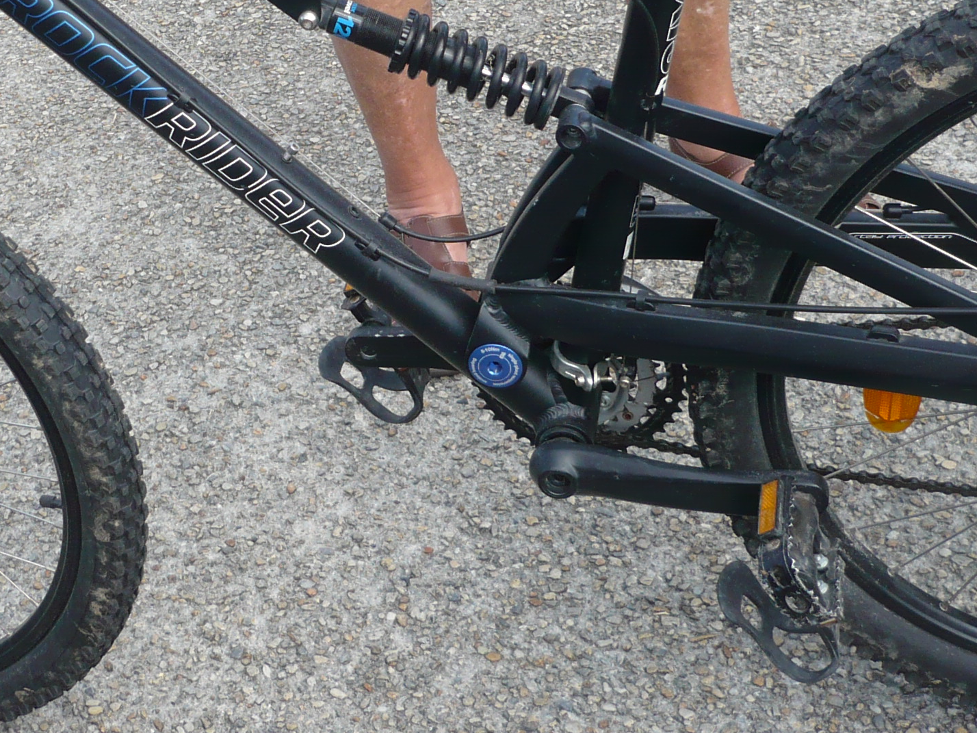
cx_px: 298
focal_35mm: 69
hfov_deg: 27.9
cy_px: 141
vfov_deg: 21.0
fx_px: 1947
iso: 100
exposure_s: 1/500
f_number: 2.8
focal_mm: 5.8
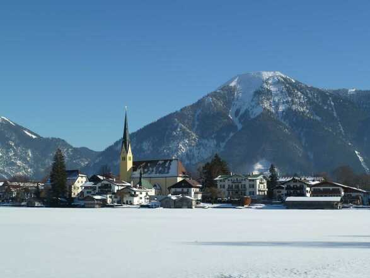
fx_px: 588
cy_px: 139
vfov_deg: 26.6
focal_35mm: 55
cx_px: 185
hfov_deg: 34.9
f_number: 5.6
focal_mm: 9.1
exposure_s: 1/400
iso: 80
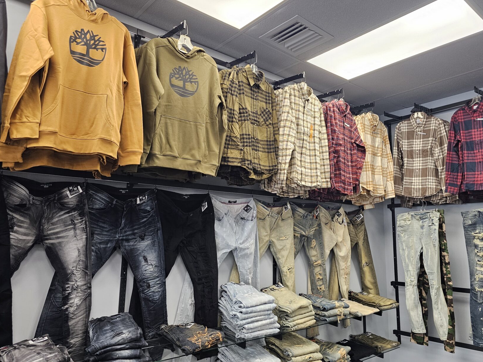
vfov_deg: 51.4
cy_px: 184
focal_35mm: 27
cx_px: 272
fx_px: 377
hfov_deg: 65.1
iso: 160
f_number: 1.7
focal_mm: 6.3
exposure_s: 1/120
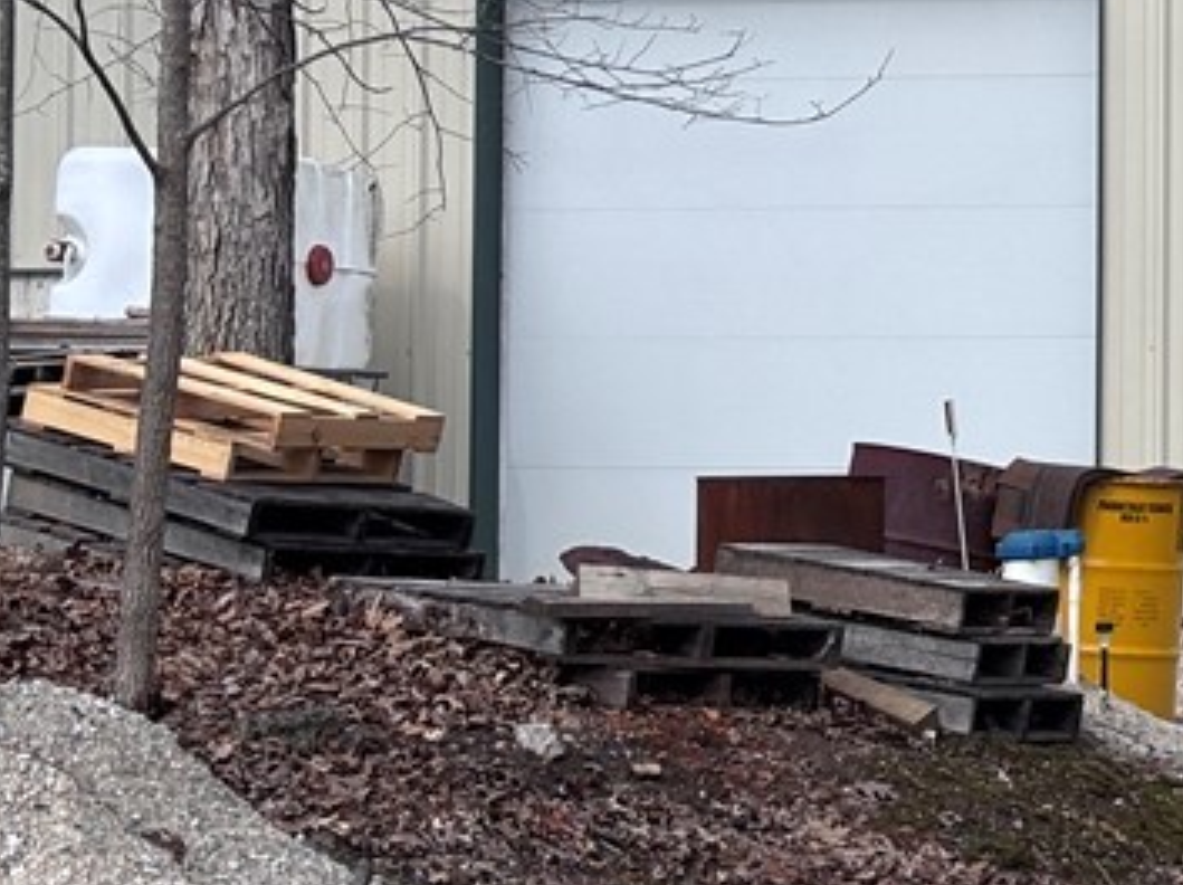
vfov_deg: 9.8
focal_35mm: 151
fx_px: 5155
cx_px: 1572
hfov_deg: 12.6
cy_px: 228
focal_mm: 5.96
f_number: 1.6
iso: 40
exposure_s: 1/1724
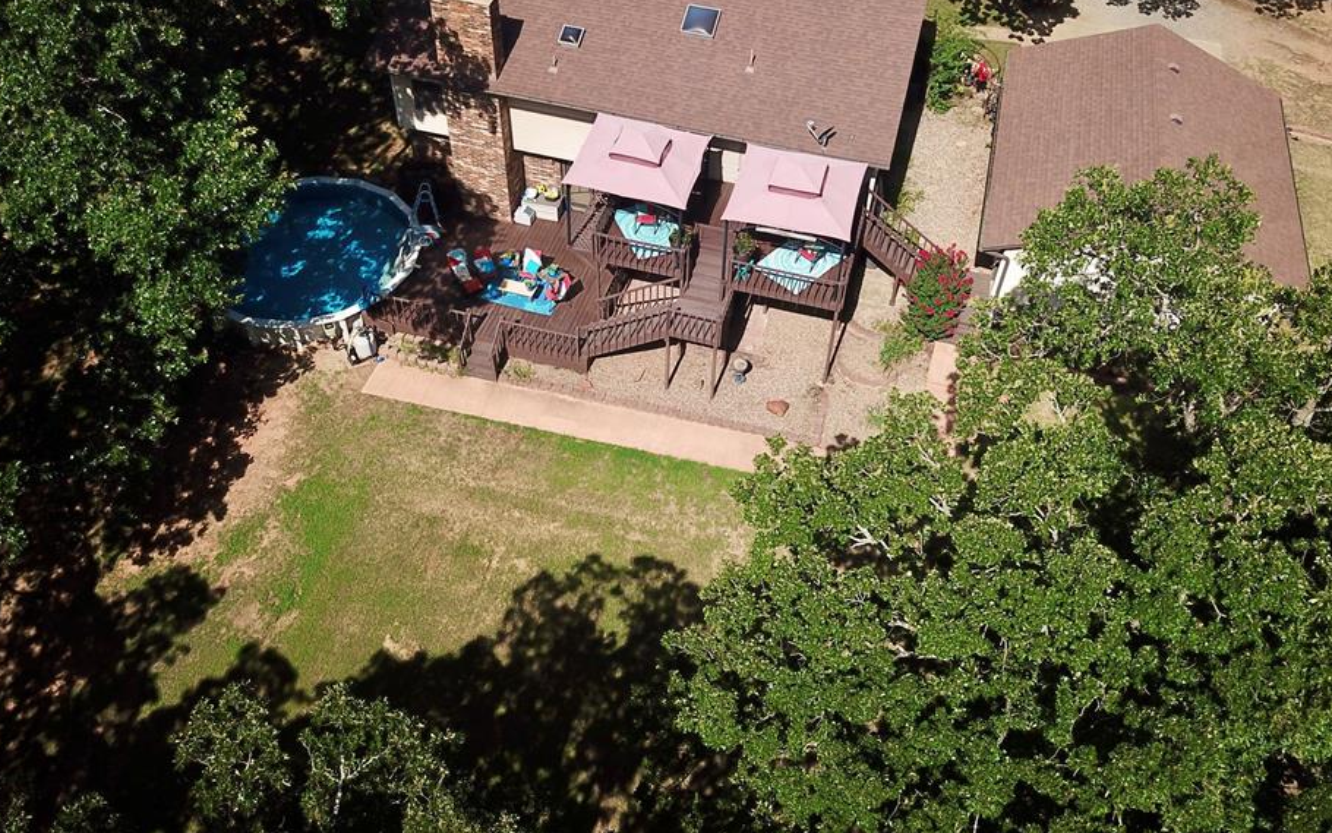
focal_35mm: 31
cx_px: 704
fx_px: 1125
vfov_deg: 40.5
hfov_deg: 61.2
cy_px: 344
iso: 100
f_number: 2.2
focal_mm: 4.7
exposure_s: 1/1770
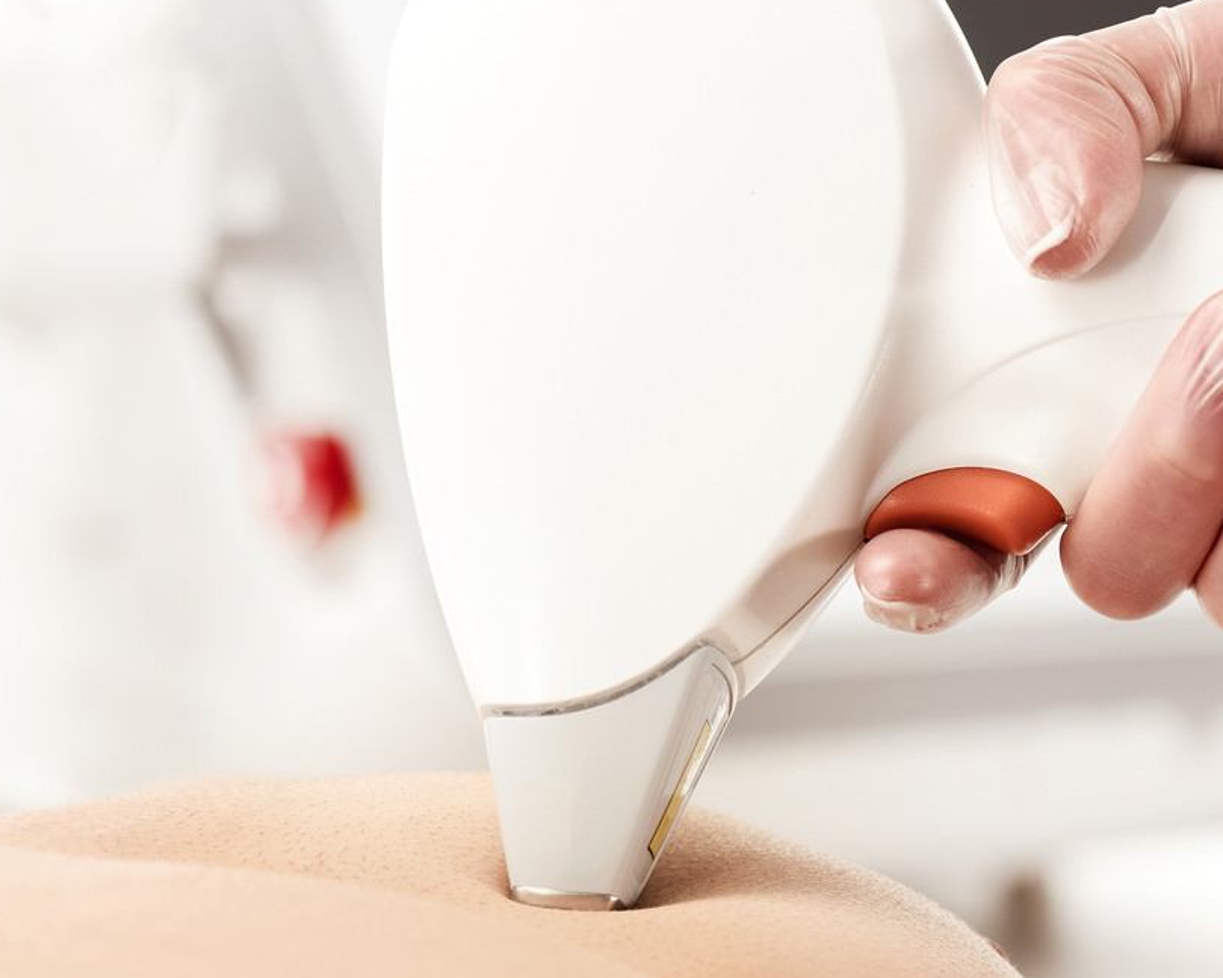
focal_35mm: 195
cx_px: 759
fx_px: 7057
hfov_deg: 9.9
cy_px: 668
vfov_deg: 7.9
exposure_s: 1/50
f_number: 6.3
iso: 160
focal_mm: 105
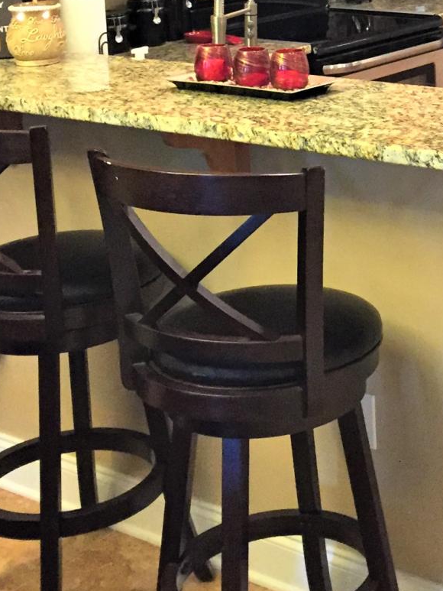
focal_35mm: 75
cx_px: 489
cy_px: 0
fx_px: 1279
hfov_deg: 18.9
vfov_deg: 24.8
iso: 250
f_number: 2.2
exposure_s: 1/30
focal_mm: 4.15
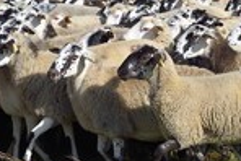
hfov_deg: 15.0
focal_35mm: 136
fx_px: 911
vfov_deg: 10.0
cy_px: -10
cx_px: 192
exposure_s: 1/800
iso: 400
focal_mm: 48
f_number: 11
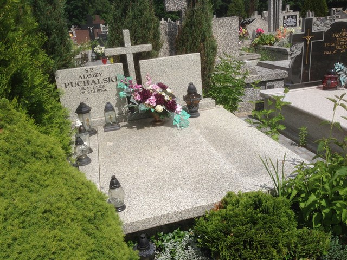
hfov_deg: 55.4
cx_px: 174
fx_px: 331
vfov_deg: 42.9
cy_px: 130
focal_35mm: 33
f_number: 2.4
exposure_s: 1/2857
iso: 50
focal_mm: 4.12
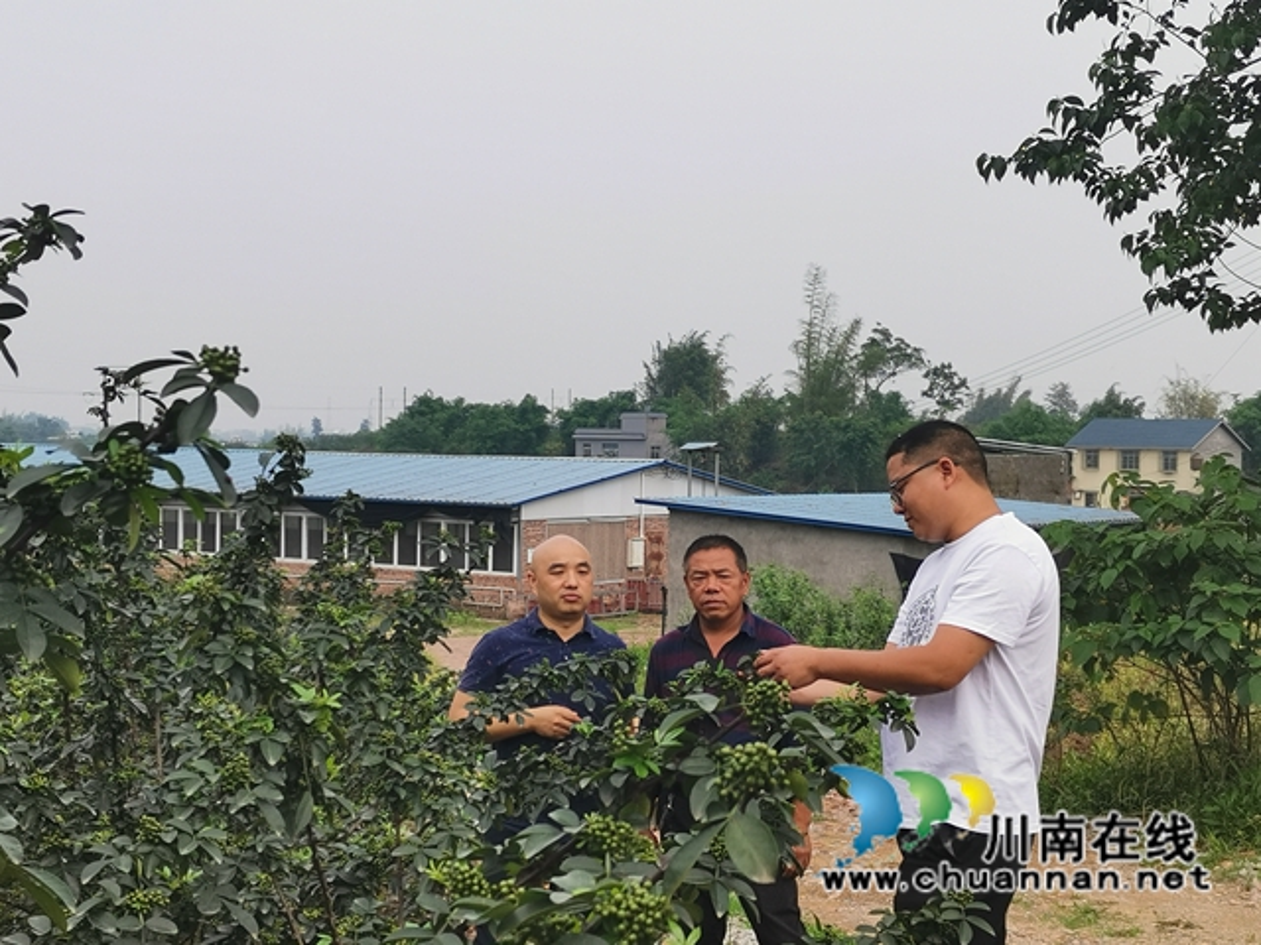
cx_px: 630
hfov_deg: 36.8
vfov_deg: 28.0
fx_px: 1894
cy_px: 472
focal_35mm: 52
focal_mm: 4.75
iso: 50
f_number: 1.8
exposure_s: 1/587
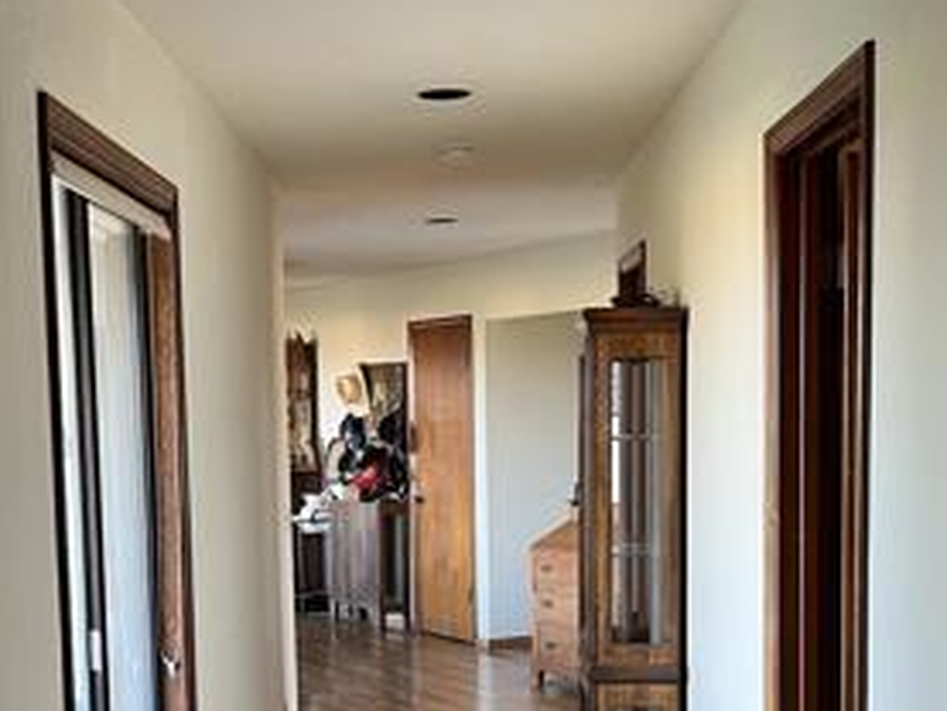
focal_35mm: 60
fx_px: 1642
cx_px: 321
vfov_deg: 24.0
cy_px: 585
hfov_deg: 31.9
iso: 160
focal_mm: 5.1
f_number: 1.6
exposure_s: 1/60
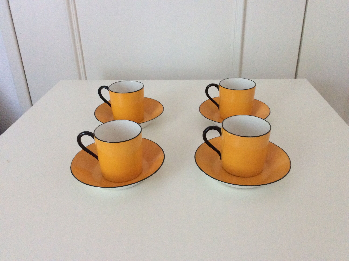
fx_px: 322
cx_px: 174
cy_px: 130
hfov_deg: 56.9
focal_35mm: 32
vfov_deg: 44.1
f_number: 2.4
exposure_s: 1/20
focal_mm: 3.3
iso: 250
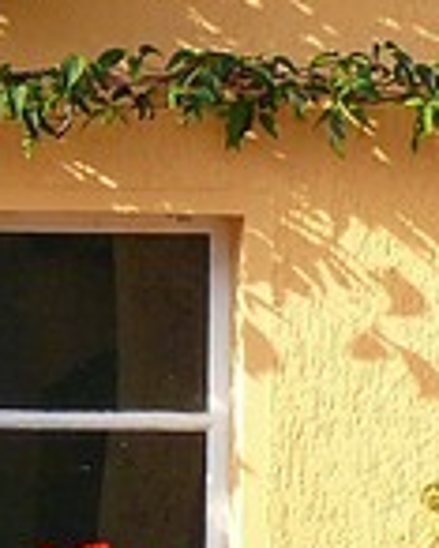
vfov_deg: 2.9
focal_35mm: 656
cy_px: 503
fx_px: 10643
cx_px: -315
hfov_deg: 2.4
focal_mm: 19.4
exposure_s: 1/125
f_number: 4
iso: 100
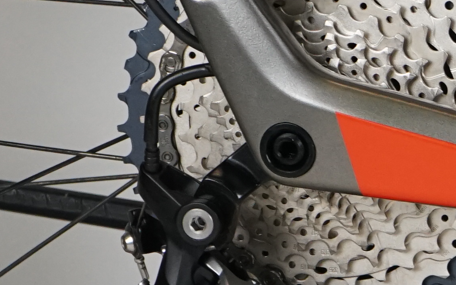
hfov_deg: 7.2
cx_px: 1059
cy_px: 238
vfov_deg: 4.8
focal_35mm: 275
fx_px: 3418
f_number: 5.6
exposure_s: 1/200
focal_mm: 51
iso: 1600
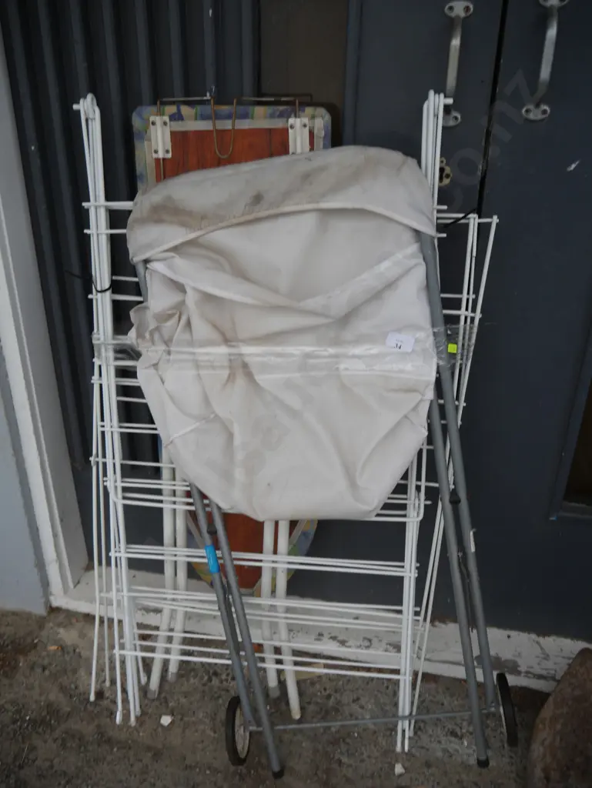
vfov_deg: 59.9
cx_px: 296
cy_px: 394
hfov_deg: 46.8
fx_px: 684
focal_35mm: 30
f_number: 4
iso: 200
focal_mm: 15
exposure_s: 1/125
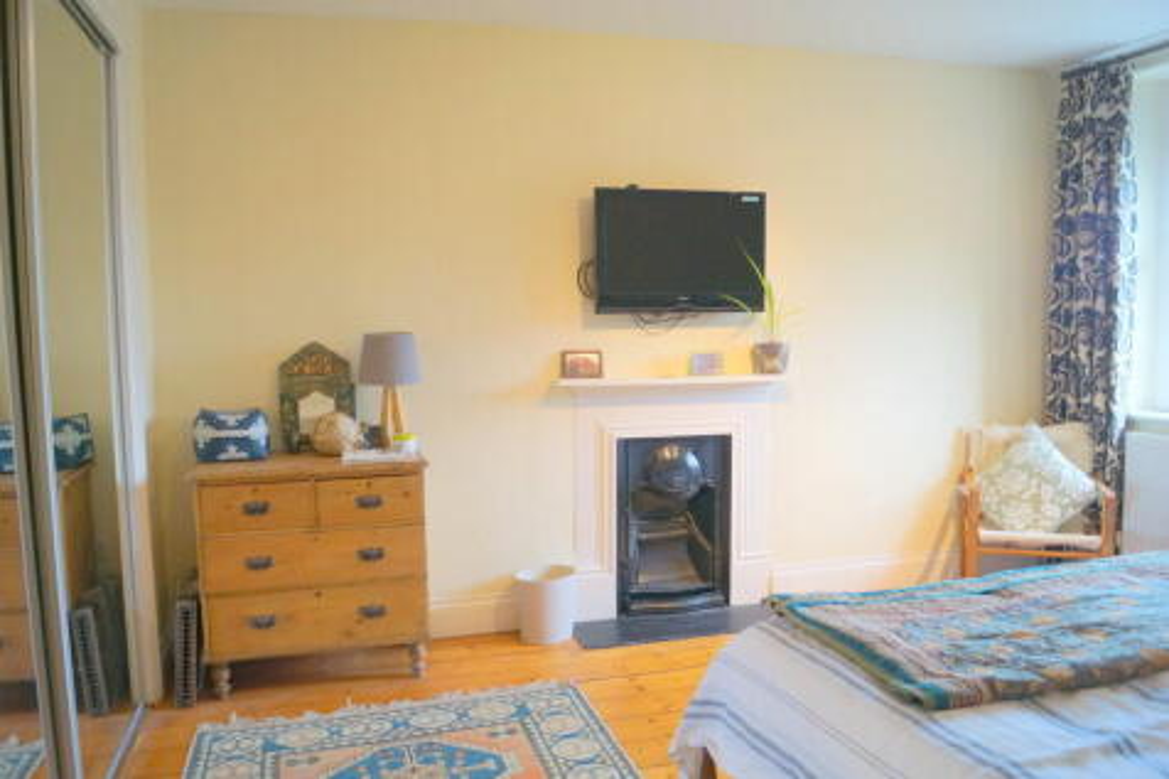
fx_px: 876
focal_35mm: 27
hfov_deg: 67.4
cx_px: 584
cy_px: 390
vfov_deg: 47.9
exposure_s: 1/60
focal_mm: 18
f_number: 4
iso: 640
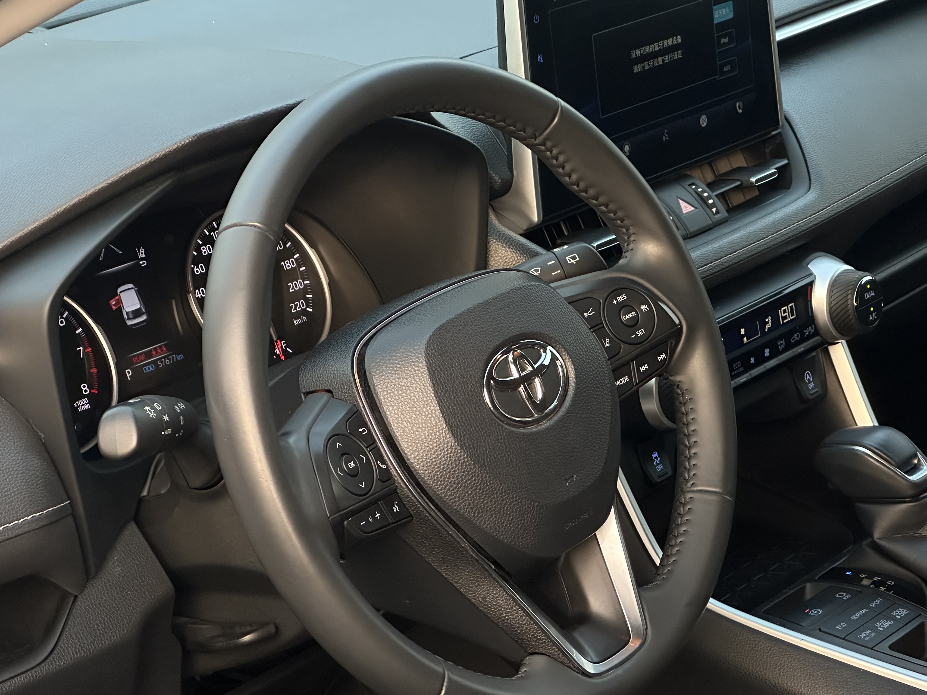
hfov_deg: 21.5
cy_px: 360
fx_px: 2437
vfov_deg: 16.2
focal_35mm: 91
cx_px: 529
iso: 250
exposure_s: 1/95
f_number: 2.8
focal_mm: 9
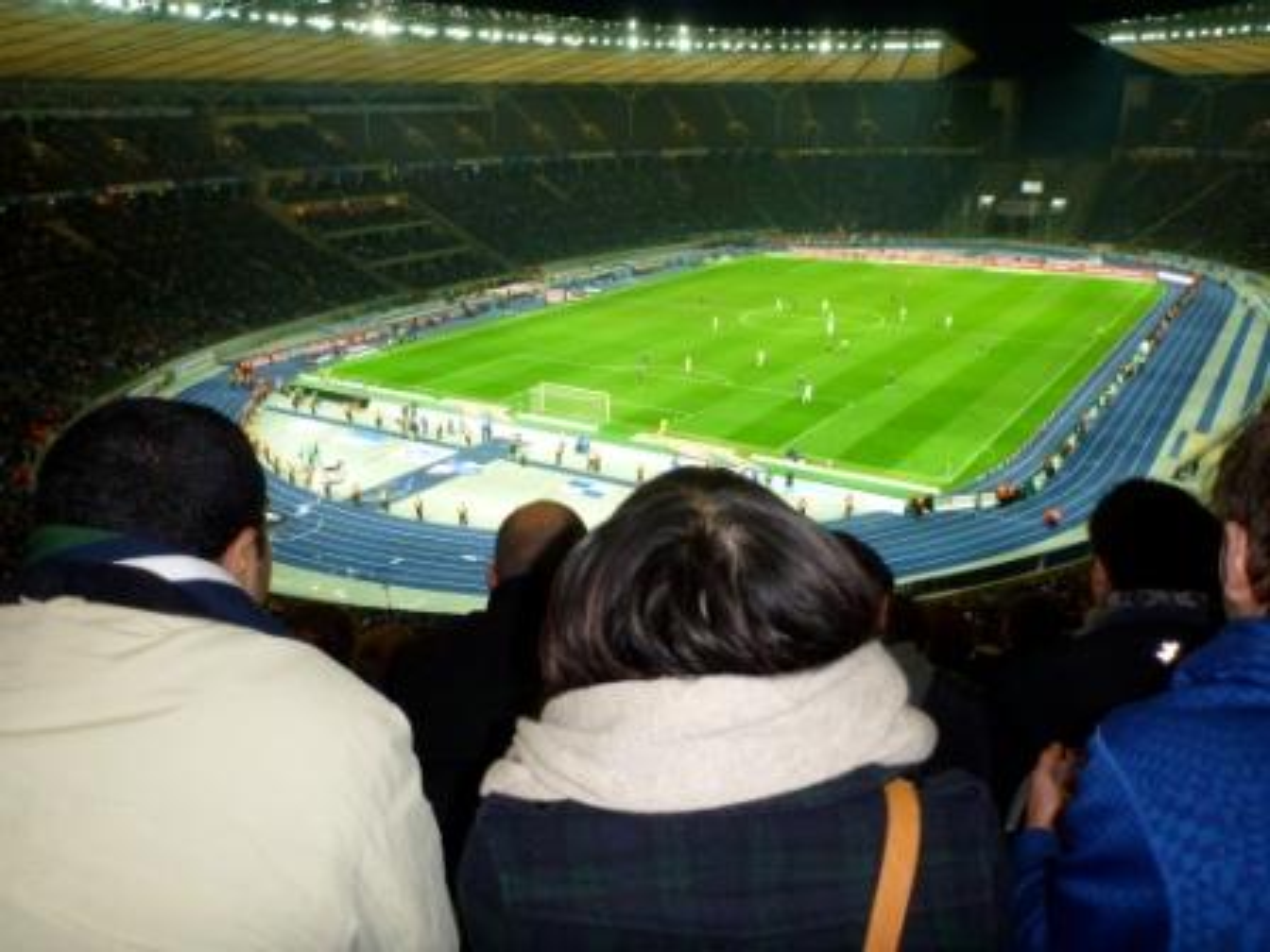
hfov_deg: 63.4
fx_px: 1027
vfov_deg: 49.7
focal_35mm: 28
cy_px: 476
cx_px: 635
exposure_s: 1/60
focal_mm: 4.9
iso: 400
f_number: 3.3
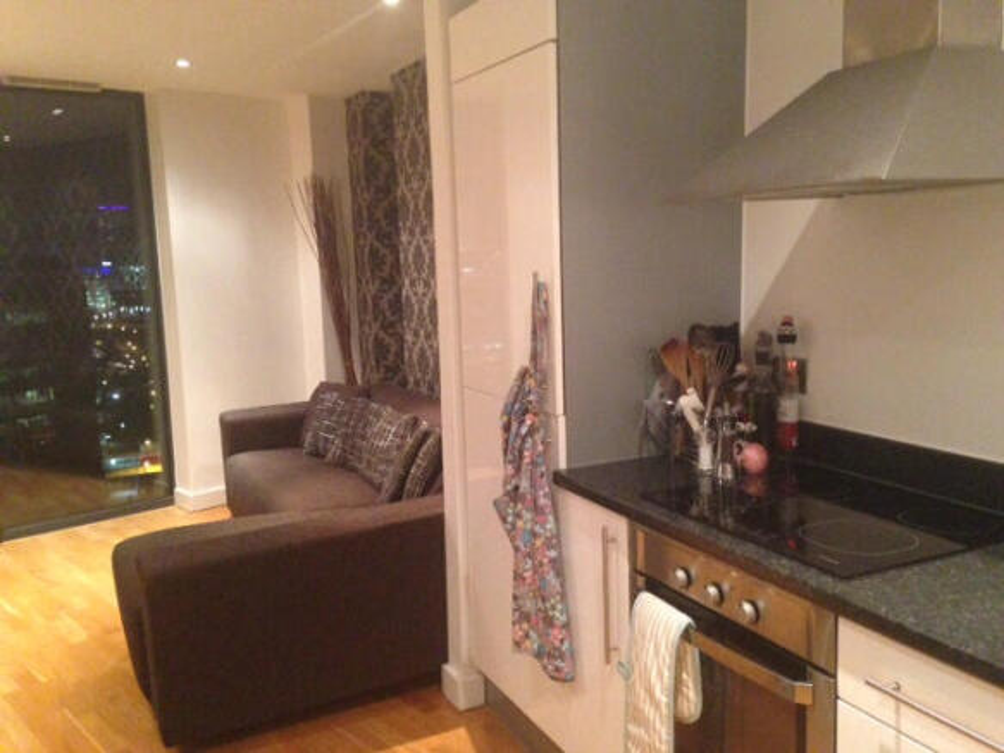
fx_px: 957
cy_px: 376
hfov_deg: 55.4
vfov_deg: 42.9
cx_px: 502
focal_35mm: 33
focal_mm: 4.12
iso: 500
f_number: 2.4
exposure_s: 1/17
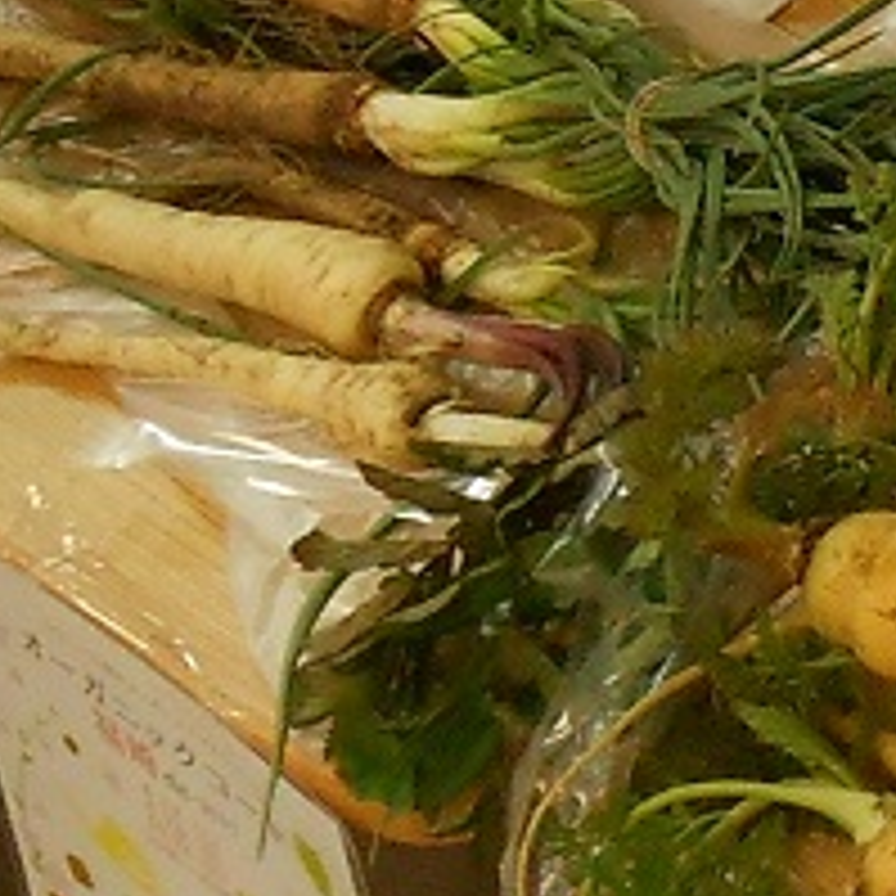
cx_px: 2299
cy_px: -92
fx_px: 5388
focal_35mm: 184
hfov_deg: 8.5
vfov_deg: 9.4
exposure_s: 1/30
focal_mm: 5.3
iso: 250
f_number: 3.8
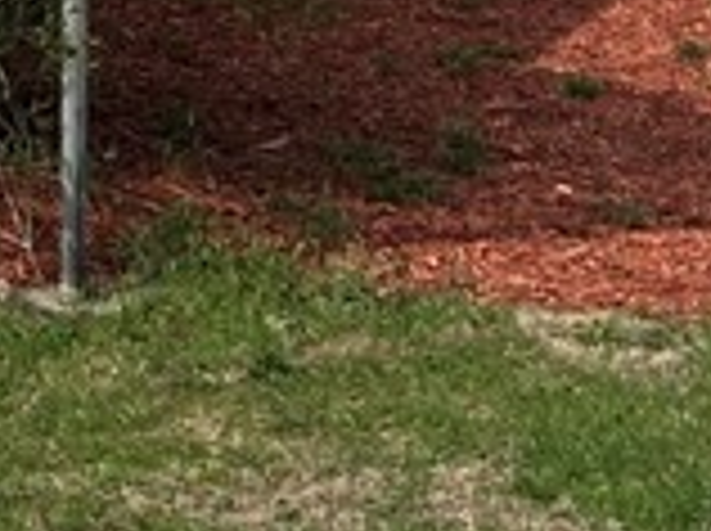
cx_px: -616
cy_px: -522
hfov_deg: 10.9
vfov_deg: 8.3
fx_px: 3466
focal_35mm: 169
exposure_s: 1/6993
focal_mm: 5.7
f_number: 1.5
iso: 50
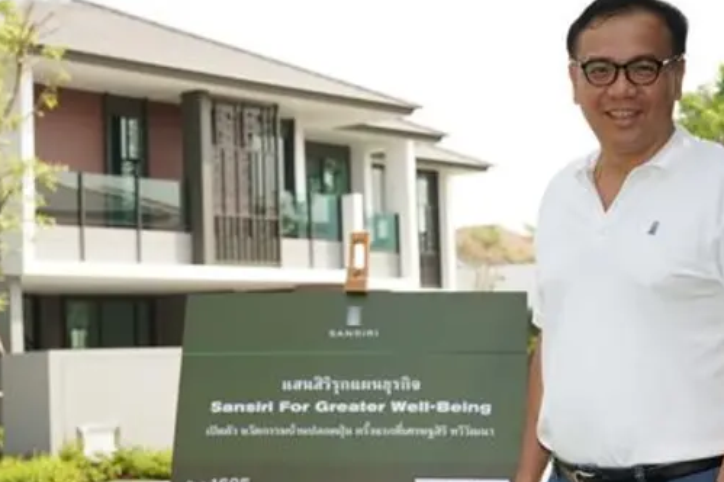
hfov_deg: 27.0
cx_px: 431
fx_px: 1507
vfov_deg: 18.1
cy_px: 281
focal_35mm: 75
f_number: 5.6
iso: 125
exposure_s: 1/200
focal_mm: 48
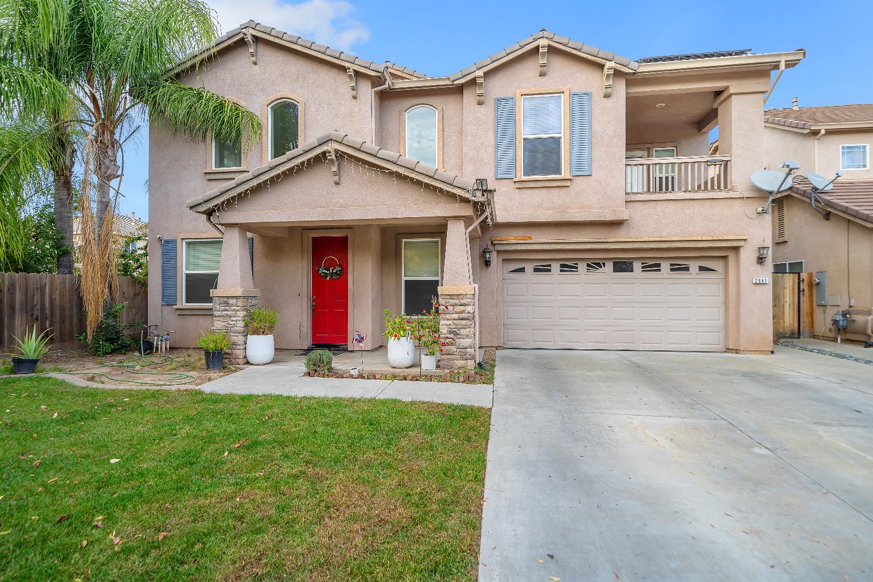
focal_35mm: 17
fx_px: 412
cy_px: 291
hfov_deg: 93.3
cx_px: 436
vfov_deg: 70.4
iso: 100
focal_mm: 17
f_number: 5
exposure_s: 1/80
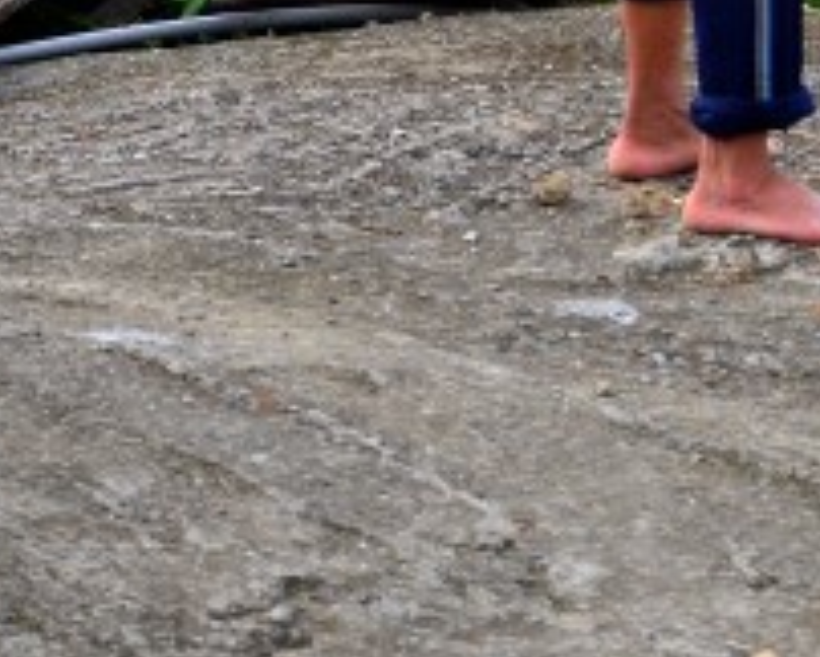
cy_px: -199
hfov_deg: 2.9
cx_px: 1116
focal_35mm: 667
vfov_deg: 2.3
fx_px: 16203
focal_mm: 150
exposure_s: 1/1250
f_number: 5
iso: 560
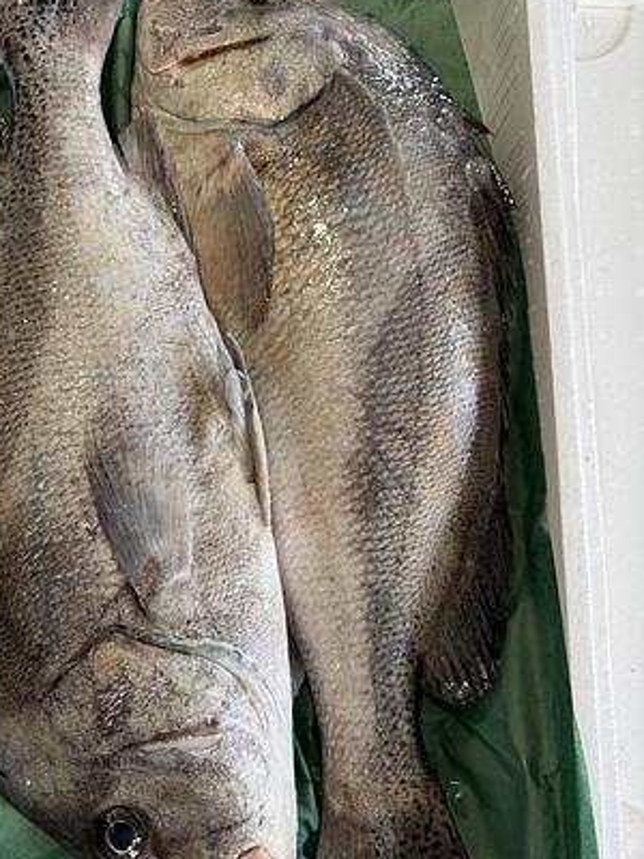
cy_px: 472
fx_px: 744
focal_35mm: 30
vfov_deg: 59.8
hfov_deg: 46.4
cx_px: 244
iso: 100
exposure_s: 1/121
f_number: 1.78
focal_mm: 6.76
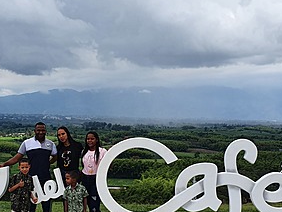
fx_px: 481
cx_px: 80
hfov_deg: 32.2
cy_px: 149
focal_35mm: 59
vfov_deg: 24.7
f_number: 2.4
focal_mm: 4.32
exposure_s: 1/1484
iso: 50
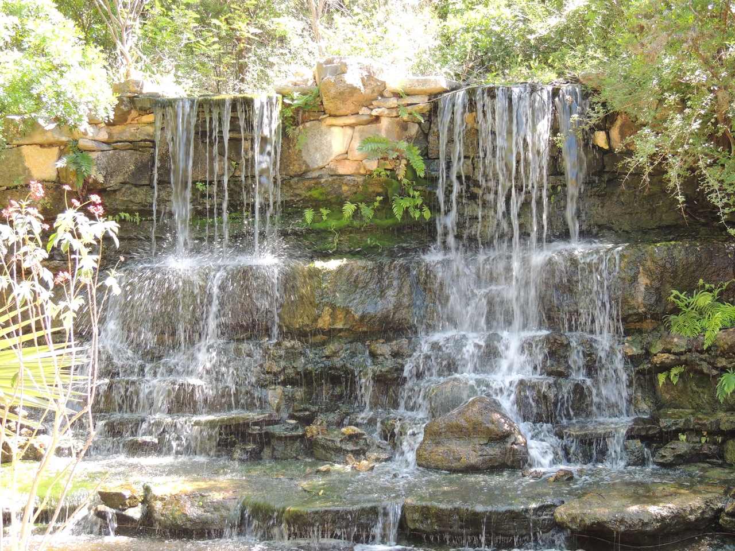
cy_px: 276
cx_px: 368
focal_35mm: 60
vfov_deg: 24.4
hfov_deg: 32.2
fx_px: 1274
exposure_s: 1/60
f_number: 3.7
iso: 180
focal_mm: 10.7
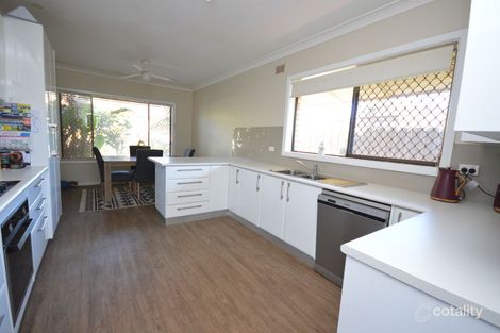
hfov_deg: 100.4
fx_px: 208
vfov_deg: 77.3
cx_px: 250
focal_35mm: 15
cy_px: 166
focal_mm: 10
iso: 800
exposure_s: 1/60
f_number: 4
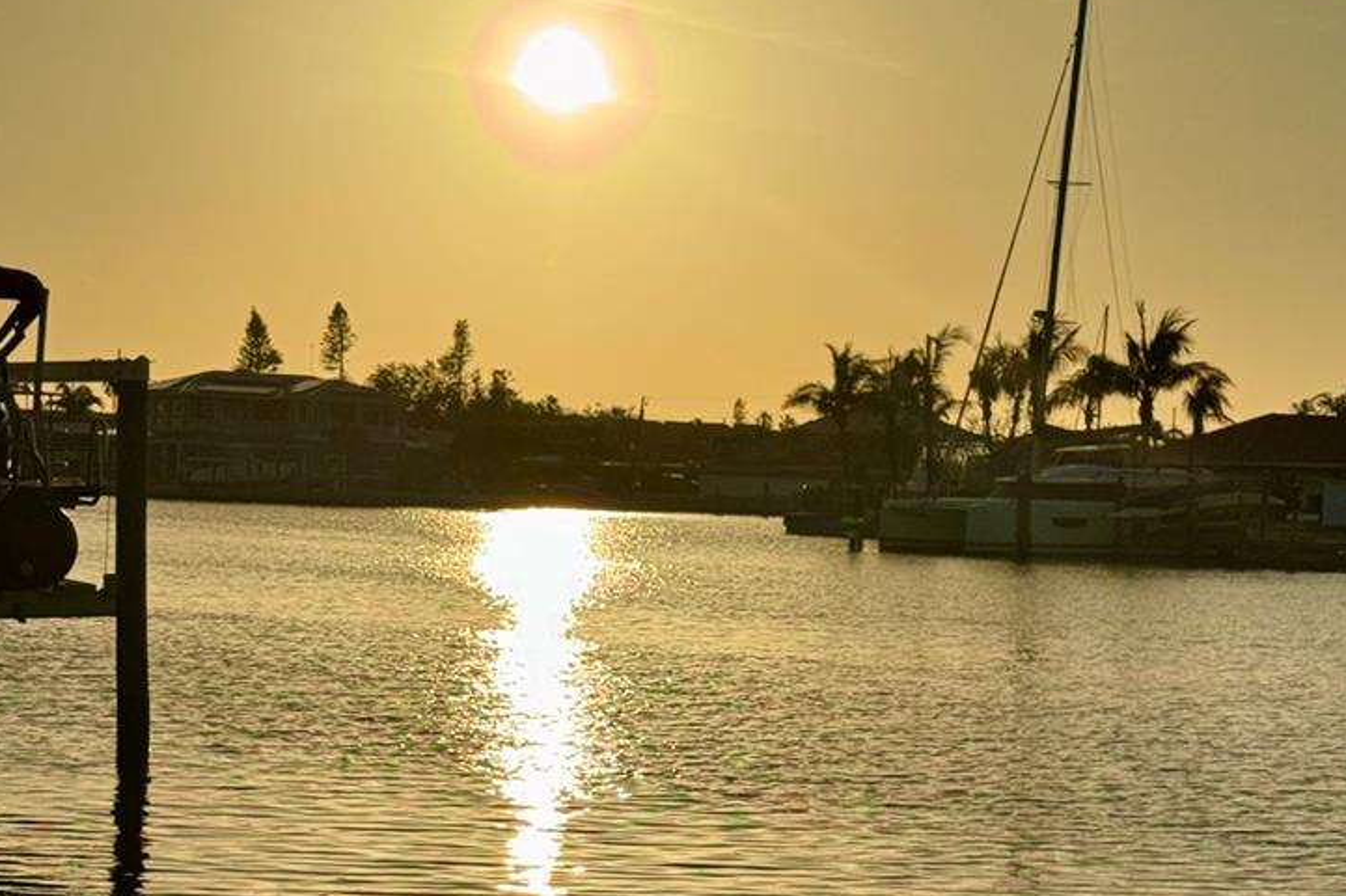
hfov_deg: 24.5
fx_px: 3102
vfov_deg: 16.2
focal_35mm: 83
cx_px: 710
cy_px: 825
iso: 64
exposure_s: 1/50000
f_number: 1.78
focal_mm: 6.76
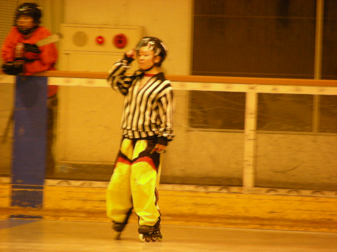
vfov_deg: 3.9
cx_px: 168
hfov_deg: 5.2
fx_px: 3699
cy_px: 126
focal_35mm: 380
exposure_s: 1/15.6
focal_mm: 63.3
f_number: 3.5
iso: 200
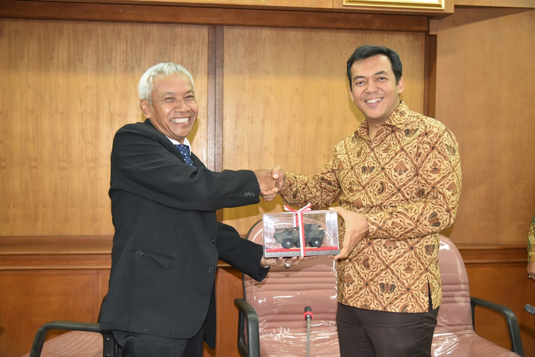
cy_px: 178
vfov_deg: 35.1
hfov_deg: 50.7
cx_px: 268
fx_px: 565
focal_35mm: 38
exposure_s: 1/60
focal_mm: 38
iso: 1800
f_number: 4
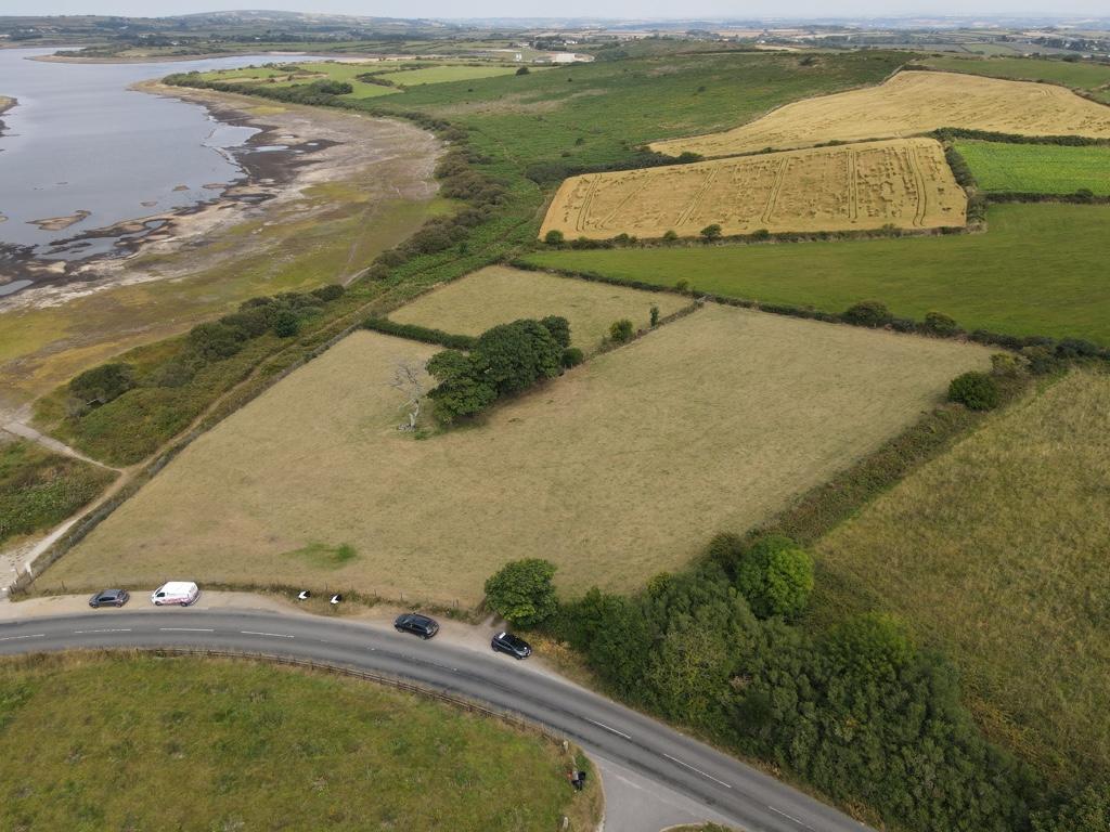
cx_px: 555
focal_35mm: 24
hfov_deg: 71.6
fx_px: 770
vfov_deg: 56.8
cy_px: 416
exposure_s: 1/500
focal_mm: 4.5
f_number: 2.8
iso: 100
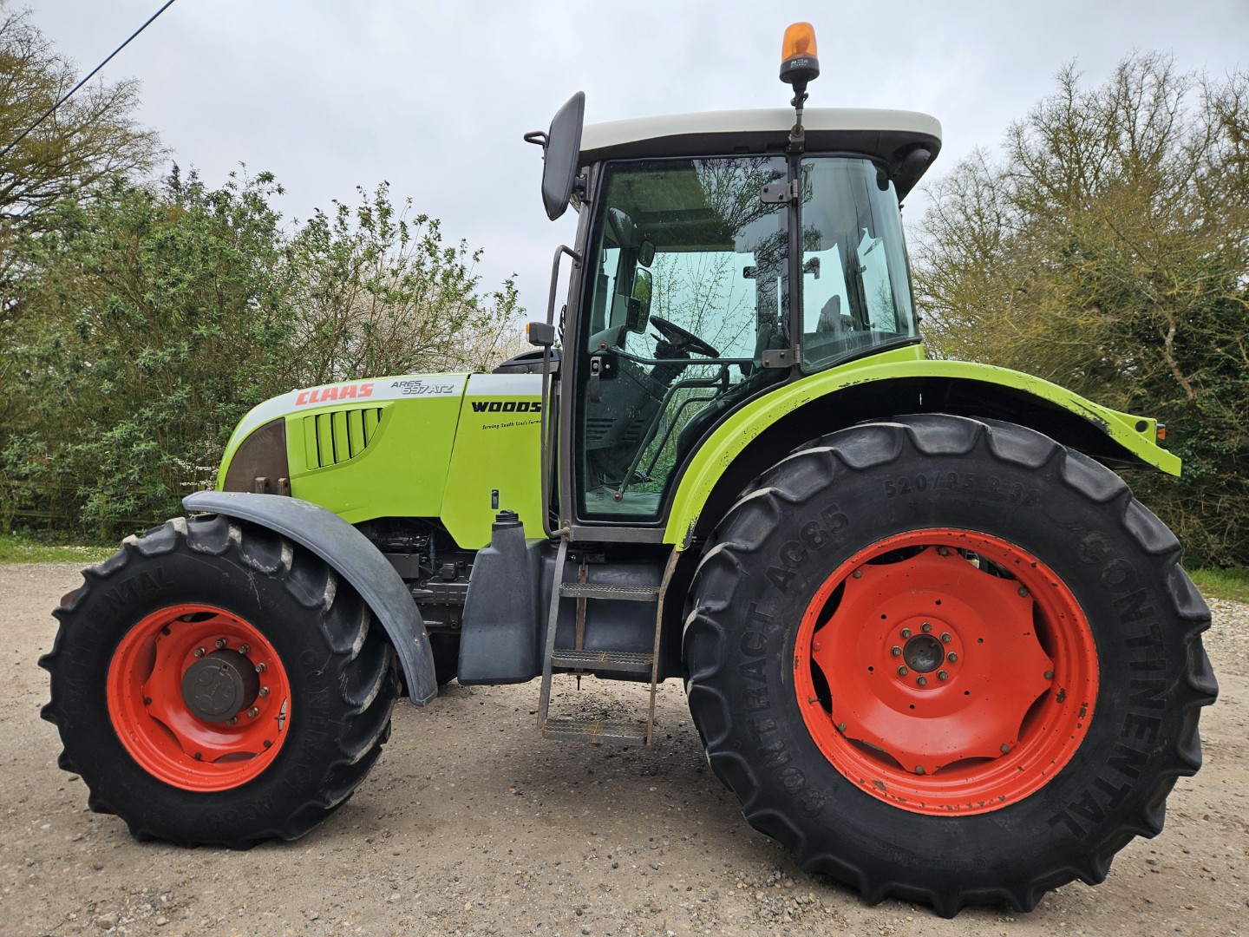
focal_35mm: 23
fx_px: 830
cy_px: 468
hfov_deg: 73.9
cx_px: 624
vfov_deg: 58.9
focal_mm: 5.4
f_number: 1.8
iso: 25
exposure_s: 1/722
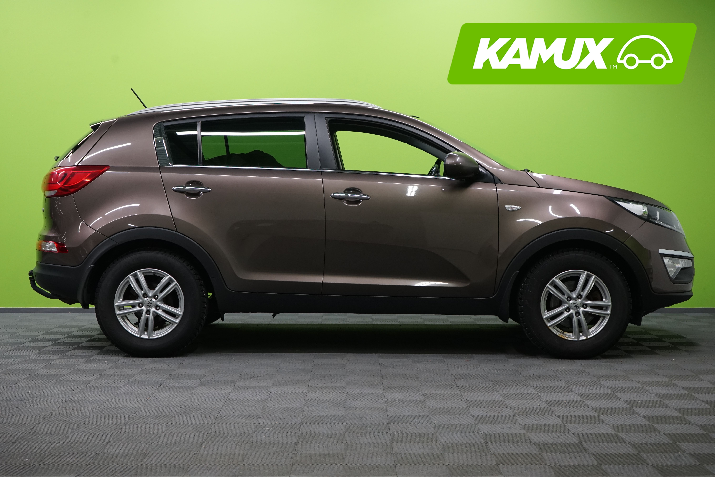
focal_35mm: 59
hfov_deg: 33.9
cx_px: 358
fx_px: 1172
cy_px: 238
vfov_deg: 23.0
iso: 1000
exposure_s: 1/50
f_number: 7.1
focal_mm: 59
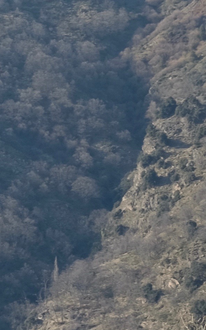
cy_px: 759
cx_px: -326
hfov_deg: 4.7
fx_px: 2434
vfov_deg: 7.3
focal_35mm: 271
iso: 320
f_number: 13
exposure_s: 1/60
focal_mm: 34.3
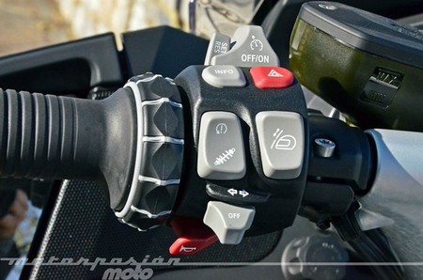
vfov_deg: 12.1
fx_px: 1319
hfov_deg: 18.2
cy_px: 140
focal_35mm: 112
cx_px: 212
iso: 4000
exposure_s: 1/1000
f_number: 20
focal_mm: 75
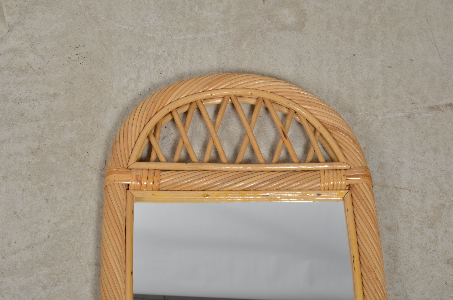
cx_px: 226
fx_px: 942
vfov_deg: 18.1
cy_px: 150
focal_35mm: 75
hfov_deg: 27.0
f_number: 14
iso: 100
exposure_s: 1/125
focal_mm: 50
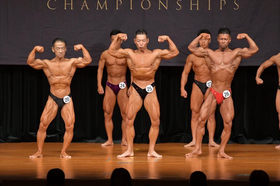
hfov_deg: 9.2
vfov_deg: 6.1
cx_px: 140
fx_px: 1749
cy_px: 93
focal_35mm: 225
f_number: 5.6
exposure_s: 1/400
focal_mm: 150
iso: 5000
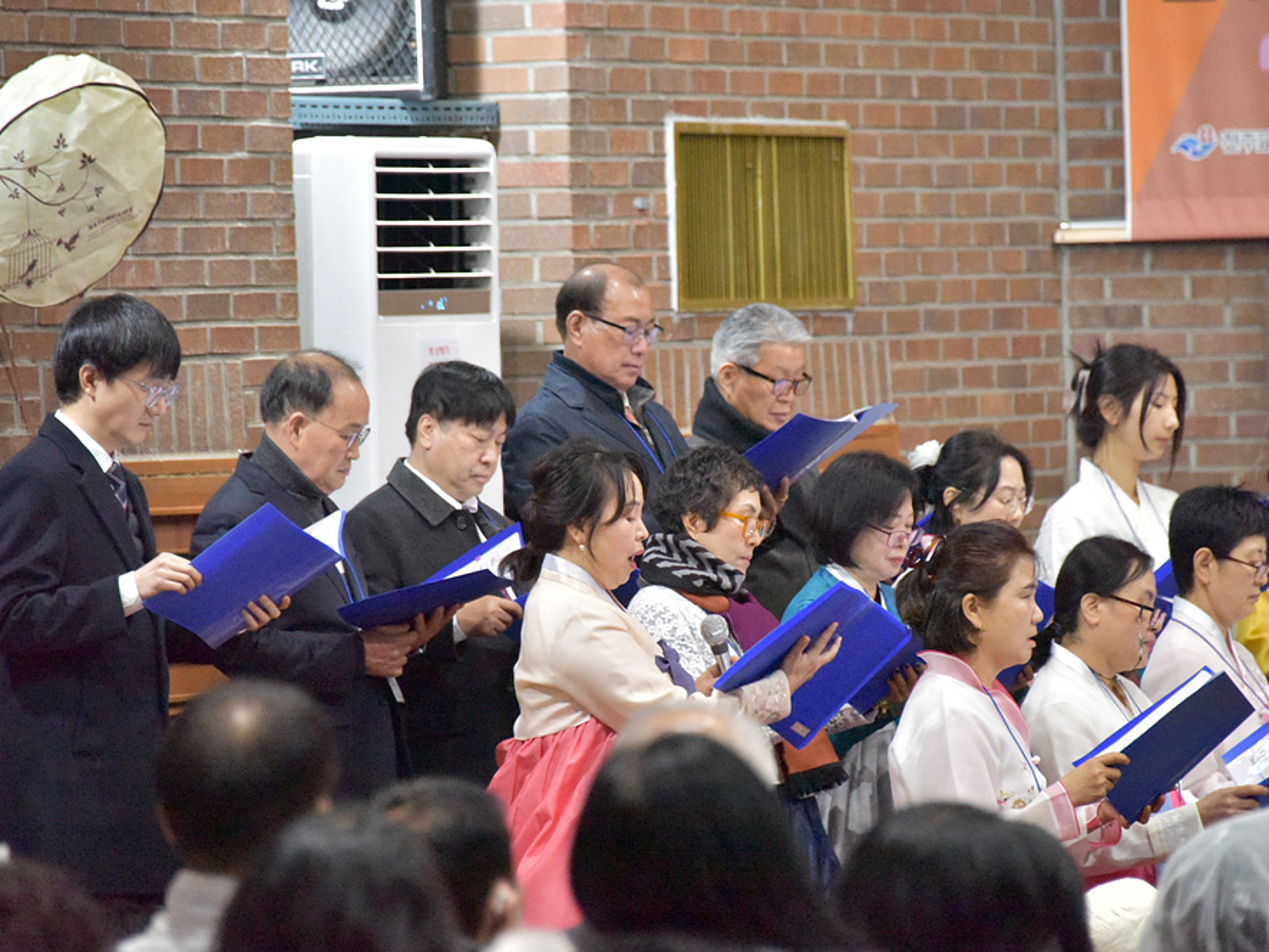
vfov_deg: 5.9
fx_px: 9166
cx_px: 671
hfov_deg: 7.9
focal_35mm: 250
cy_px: 475
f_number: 5.6
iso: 12800
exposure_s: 1/200
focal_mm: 230
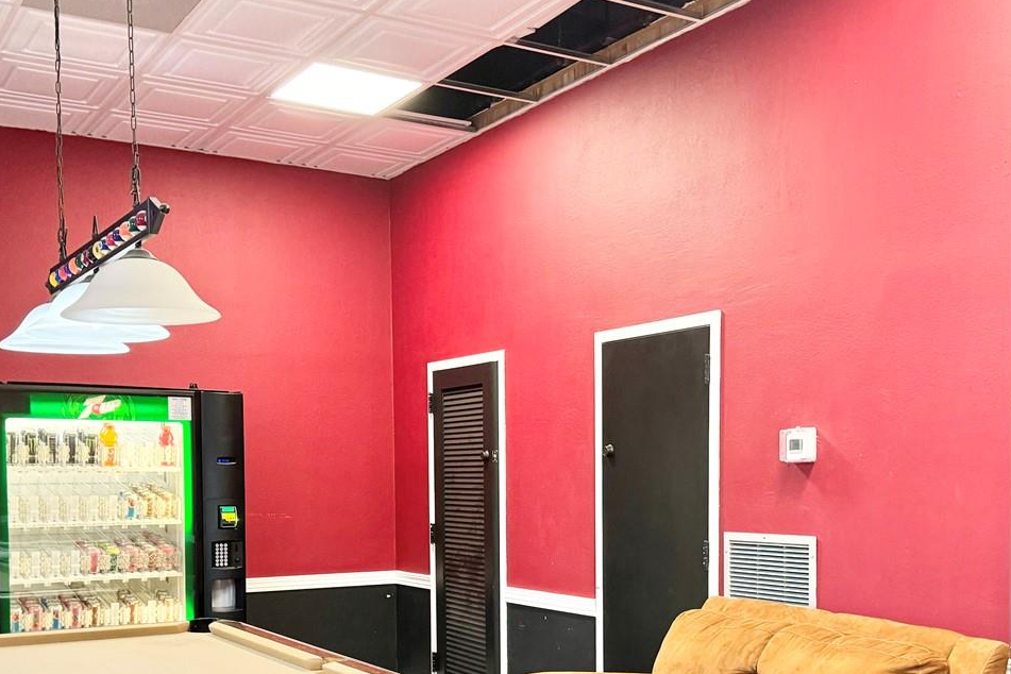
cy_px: 547
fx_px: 1179
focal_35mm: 42
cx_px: 506
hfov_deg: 46.4
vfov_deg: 31.0
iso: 320
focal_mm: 6.86
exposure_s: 1/60
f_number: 1.78
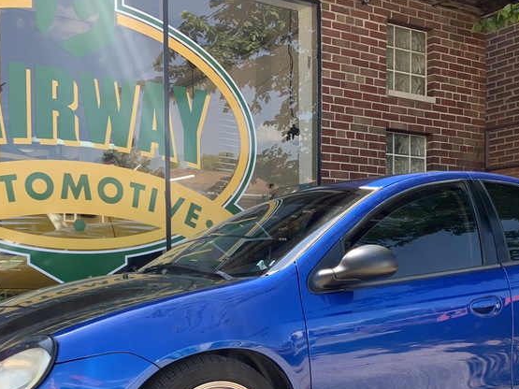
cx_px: 249
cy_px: 310
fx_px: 720
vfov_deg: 29.6
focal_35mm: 48
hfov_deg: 39.7
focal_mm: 4.25
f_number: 1.8
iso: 25
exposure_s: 1/291
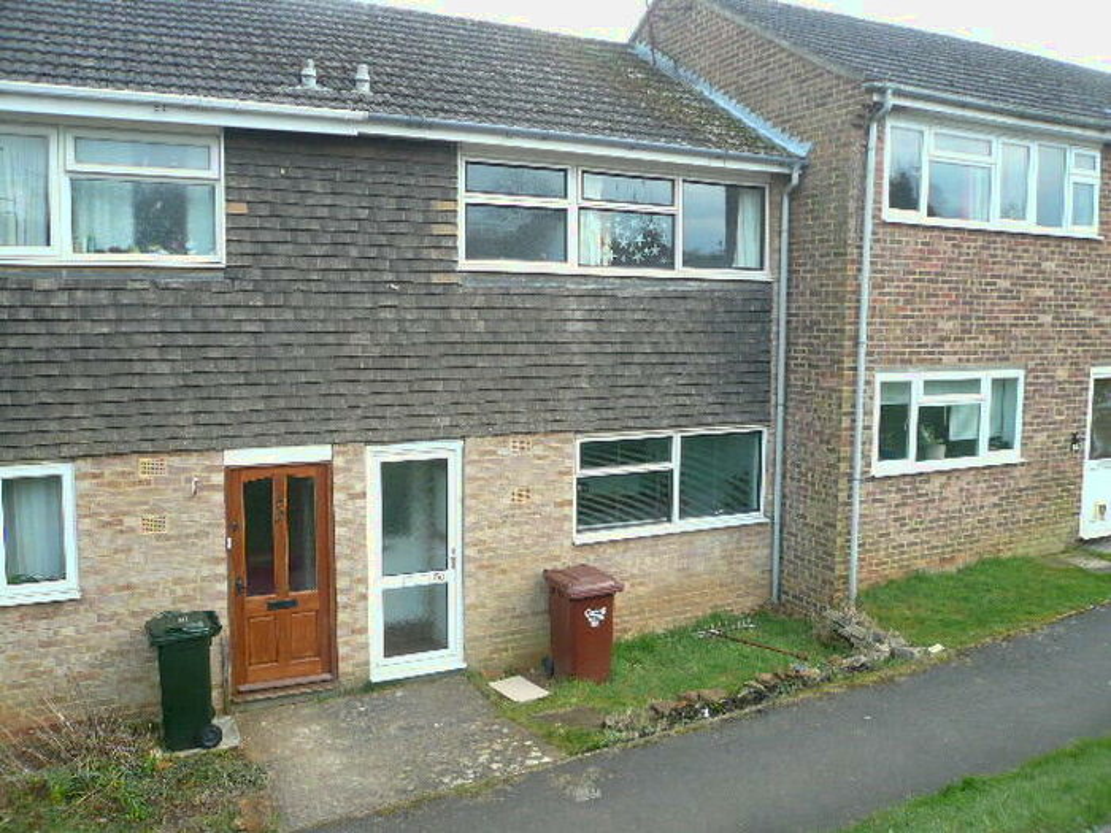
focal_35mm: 28
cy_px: 416
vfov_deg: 49.7
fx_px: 899
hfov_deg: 63.4
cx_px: 556
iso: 100
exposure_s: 1/80
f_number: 2.8
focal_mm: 4.6
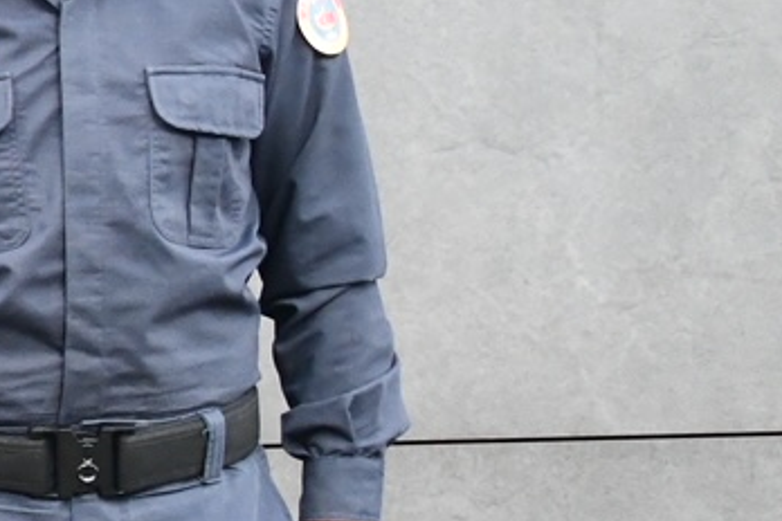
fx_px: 4127
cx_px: -1519
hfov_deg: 8.9
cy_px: 171
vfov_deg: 7.2
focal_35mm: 190
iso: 3200
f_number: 10
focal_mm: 32
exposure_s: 1/200
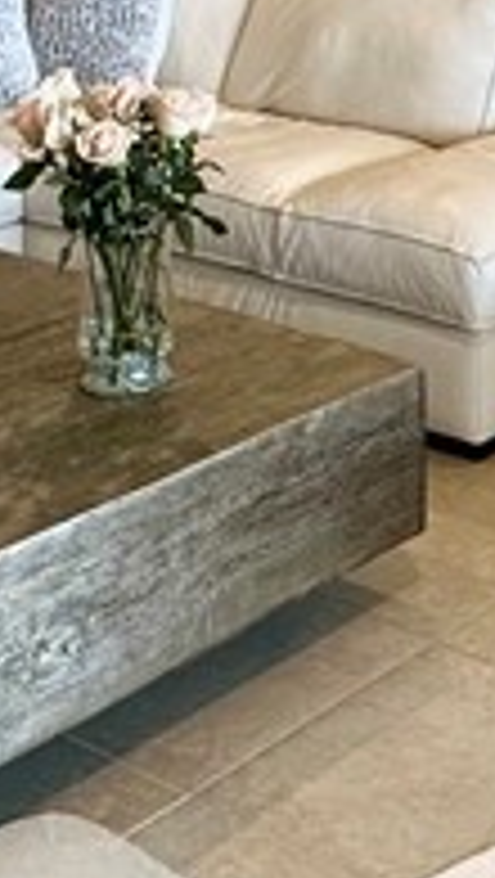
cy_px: -45
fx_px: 1863
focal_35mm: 80
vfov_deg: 25.0
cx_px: 558
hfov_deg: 14.7
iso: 160
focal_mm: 2.22
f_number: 2.2
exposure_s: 1/60
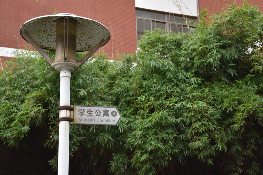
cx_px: 132
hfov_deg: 29.9
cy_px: 88
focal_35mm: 68
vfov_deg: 20.2
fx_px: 493
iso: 800
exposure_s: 1/100
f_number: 5
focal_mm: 45
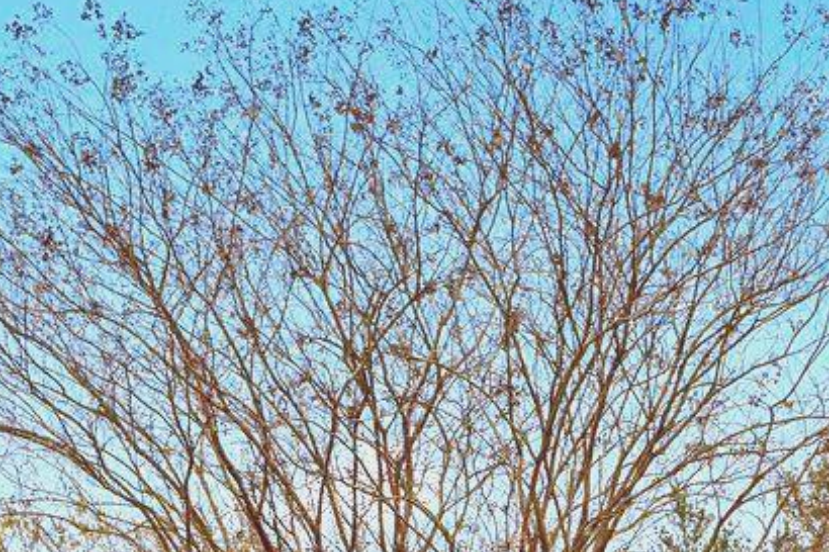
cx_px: 675
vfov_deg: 16.1
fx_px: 1841
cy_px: 740
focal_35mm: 80
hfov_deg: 24.9
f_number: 8
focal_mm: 16
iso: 100
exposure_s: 1/60
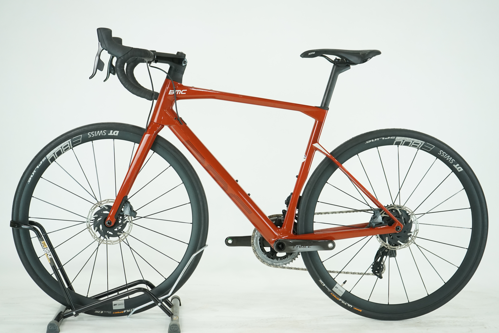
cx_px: 250
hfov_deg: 33.4
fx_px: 832
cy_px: 166
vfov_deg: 22.6
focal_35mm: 60
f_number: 5.6
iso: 1600
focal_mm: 60
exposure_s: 1/200
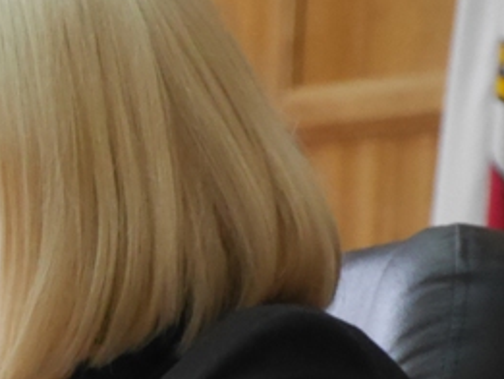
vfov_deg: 2.4
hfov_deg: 3.2
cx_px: -371
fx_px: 9089
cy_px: 448
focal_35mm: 624
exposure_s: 1/80
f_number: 5.4
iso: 3200
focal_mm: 84
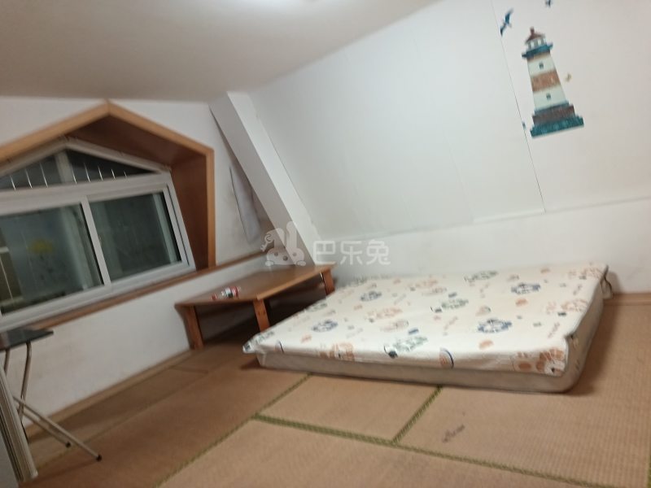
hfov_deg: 71.6
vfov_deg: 56.8
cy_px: 244
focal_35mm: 24
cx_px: 326
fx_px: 451
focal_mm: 5.25
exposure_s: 1/25
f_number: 1.75
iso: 1706
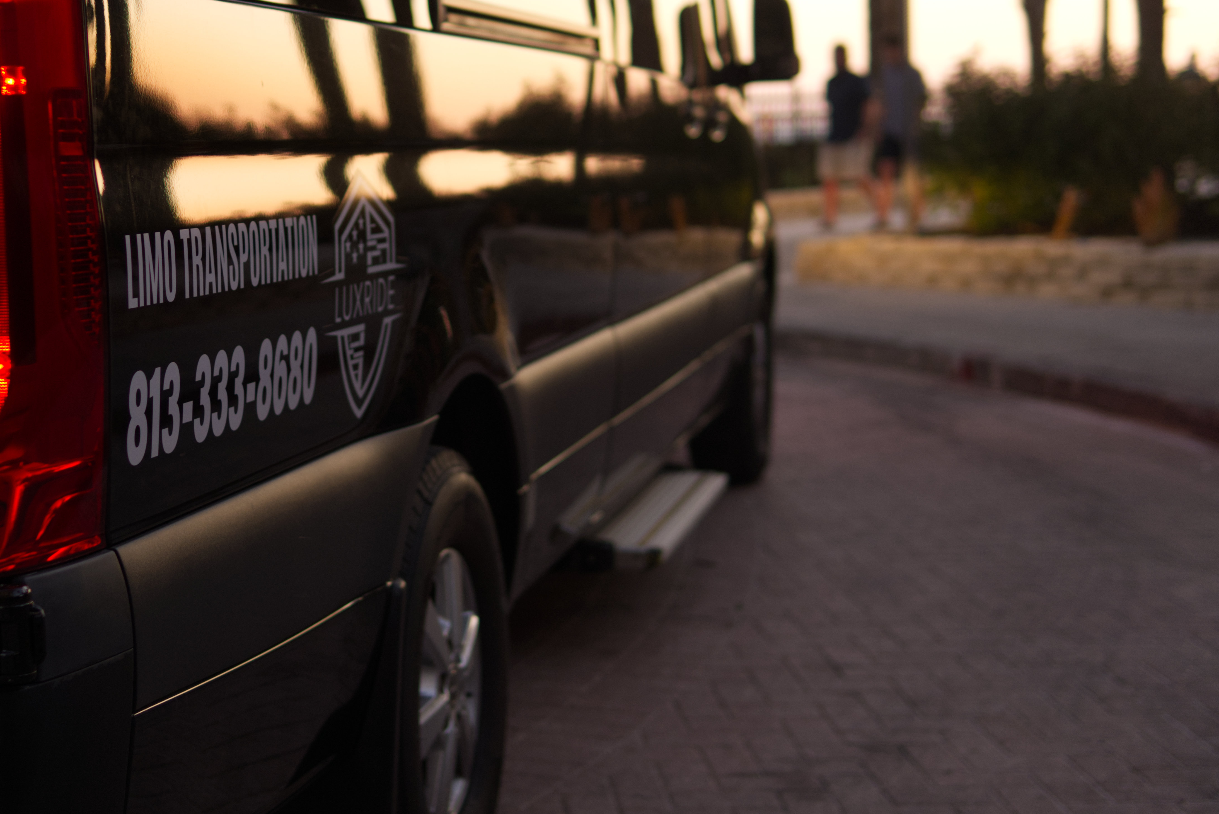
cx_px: 381
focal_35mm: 62
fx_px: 2101
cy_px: 308
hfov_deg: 32.0
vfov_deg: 21.9
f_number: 1.8
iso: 250
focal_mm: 30
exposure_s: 1/200
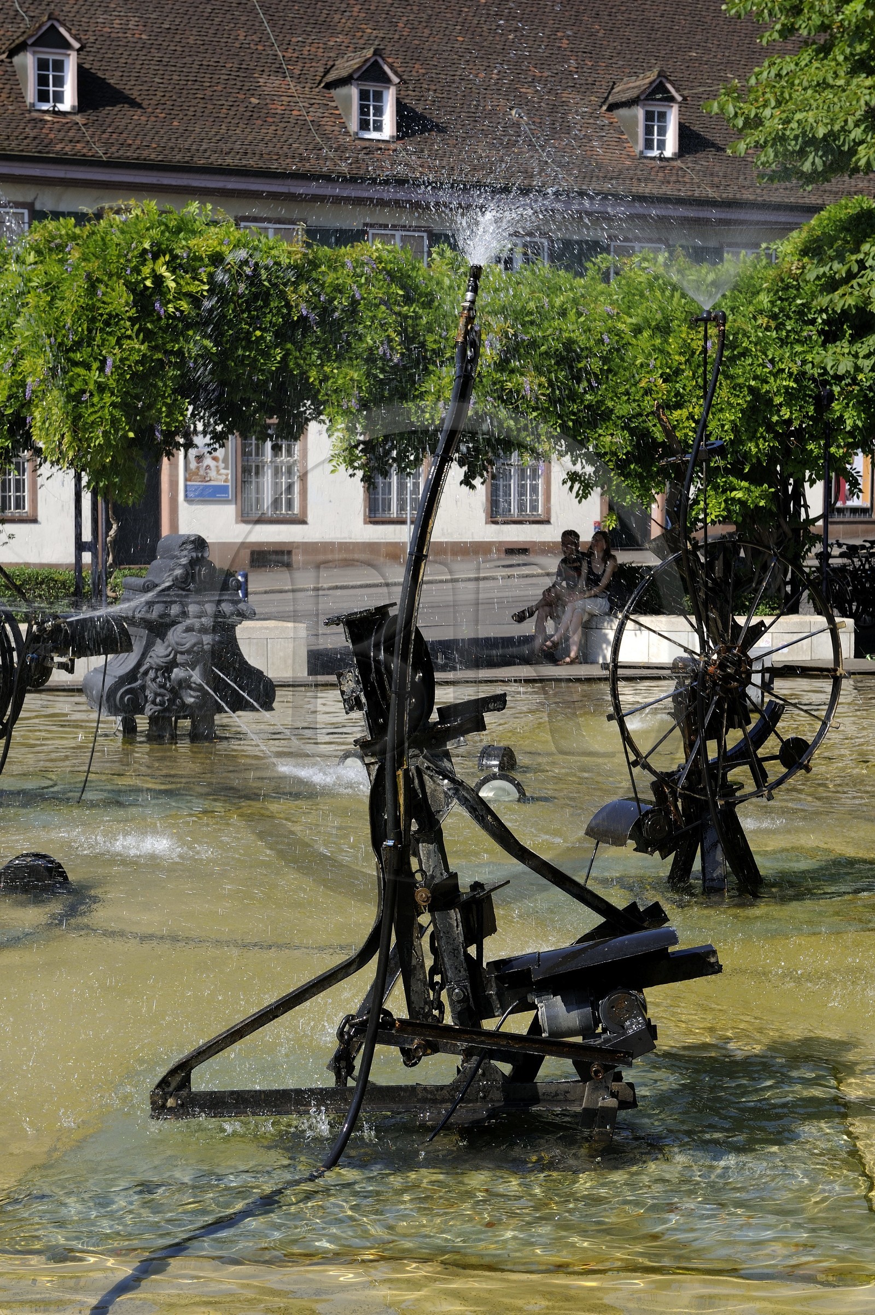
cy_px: 658
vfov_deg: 30.5
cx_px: 438
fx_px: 2410
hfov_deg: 20.6
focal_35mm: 66
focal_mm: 66
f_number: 13
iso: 200
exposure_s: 1/160
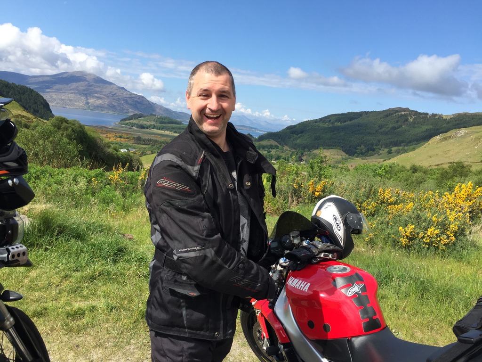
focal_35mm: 29
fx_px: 404
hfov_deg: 61.7
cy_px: 181
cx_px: 241
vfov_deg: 48.2
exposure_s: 1/1883
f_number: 2.2
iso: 32
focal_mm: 4.15
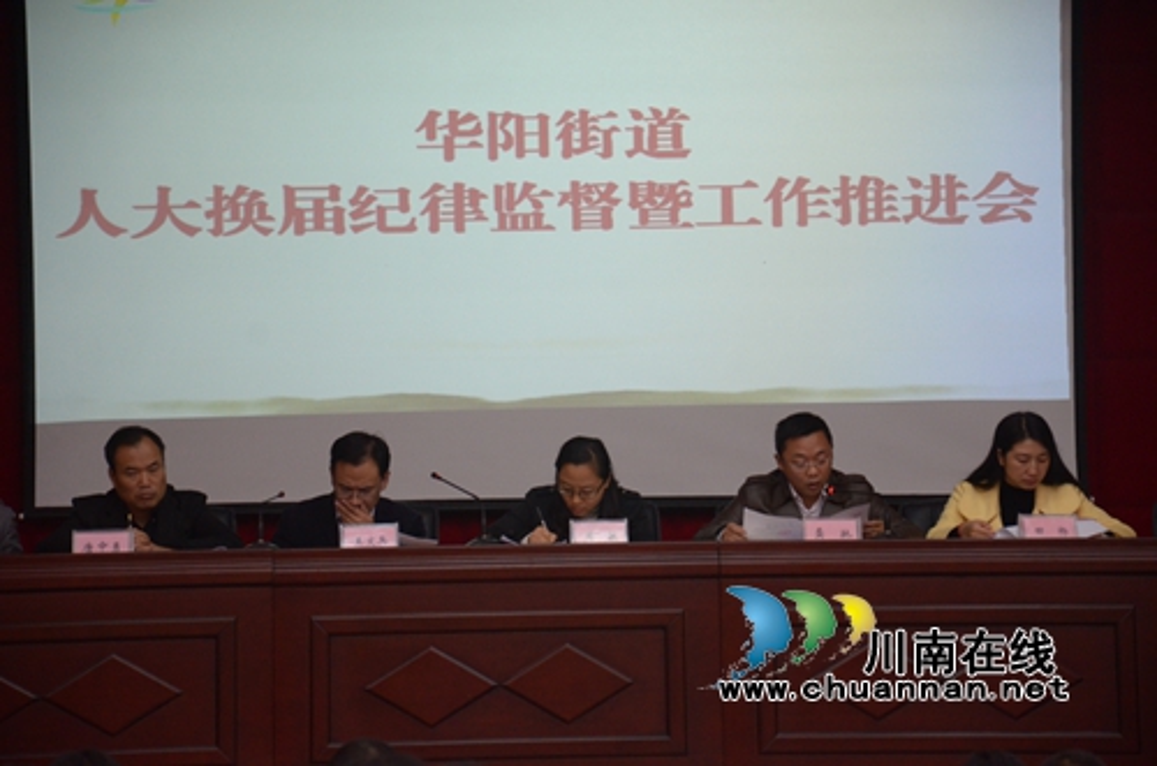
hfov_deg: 13.1
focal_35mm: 158
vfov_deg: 8.7
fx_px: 5051
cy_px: 383
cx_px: 578
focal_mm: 105
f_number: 5.6
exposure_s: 1/25
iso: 1600
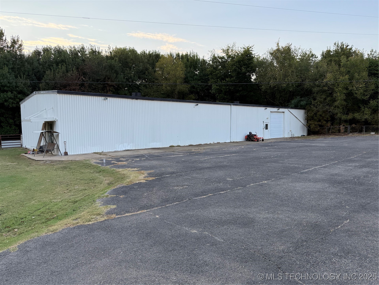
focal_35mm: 24
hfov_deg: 71.6
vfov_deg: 56.8
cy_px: 142
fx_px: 263
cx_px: 190
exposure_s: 1/708
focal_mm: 6.76
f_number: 1.78
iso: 100
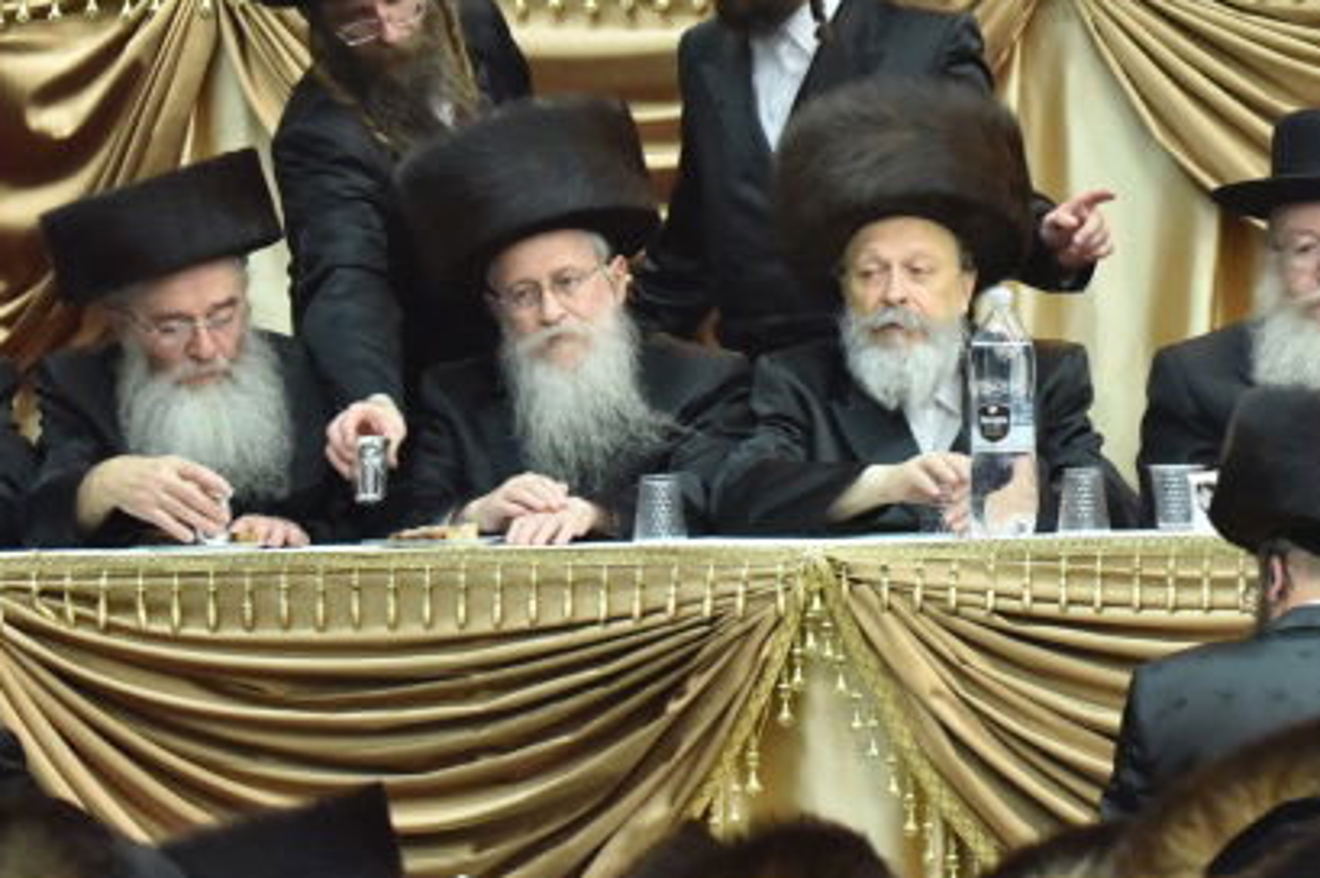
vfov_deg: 3.6
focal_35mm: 376
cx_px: 1472
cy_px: -11
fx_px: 13775
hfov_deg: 5.5
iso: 2000
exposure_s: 1/160
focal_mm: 150
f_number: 5
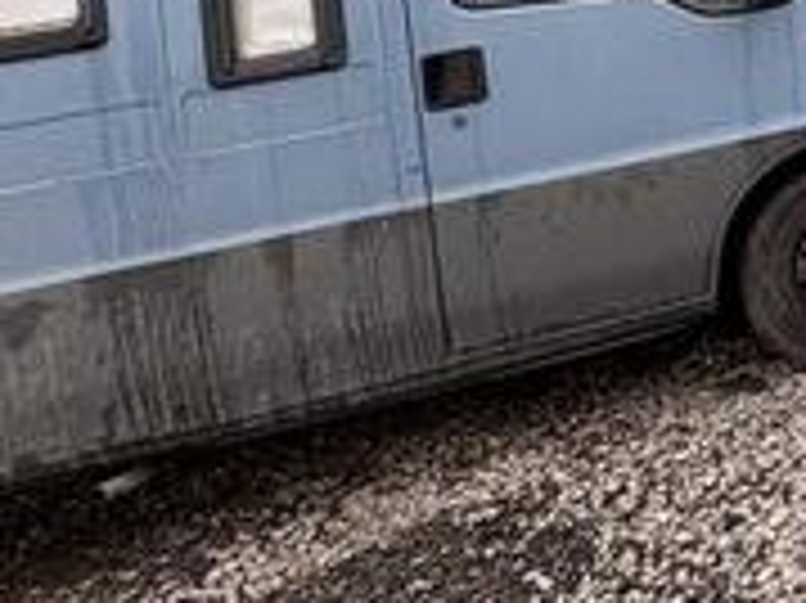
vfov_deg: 18.7
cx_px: 1225
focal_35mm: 70
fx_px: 1629
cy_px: -284
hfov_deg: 22.5
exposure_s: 1/113
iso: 40
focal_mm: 2.22
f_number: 2.2
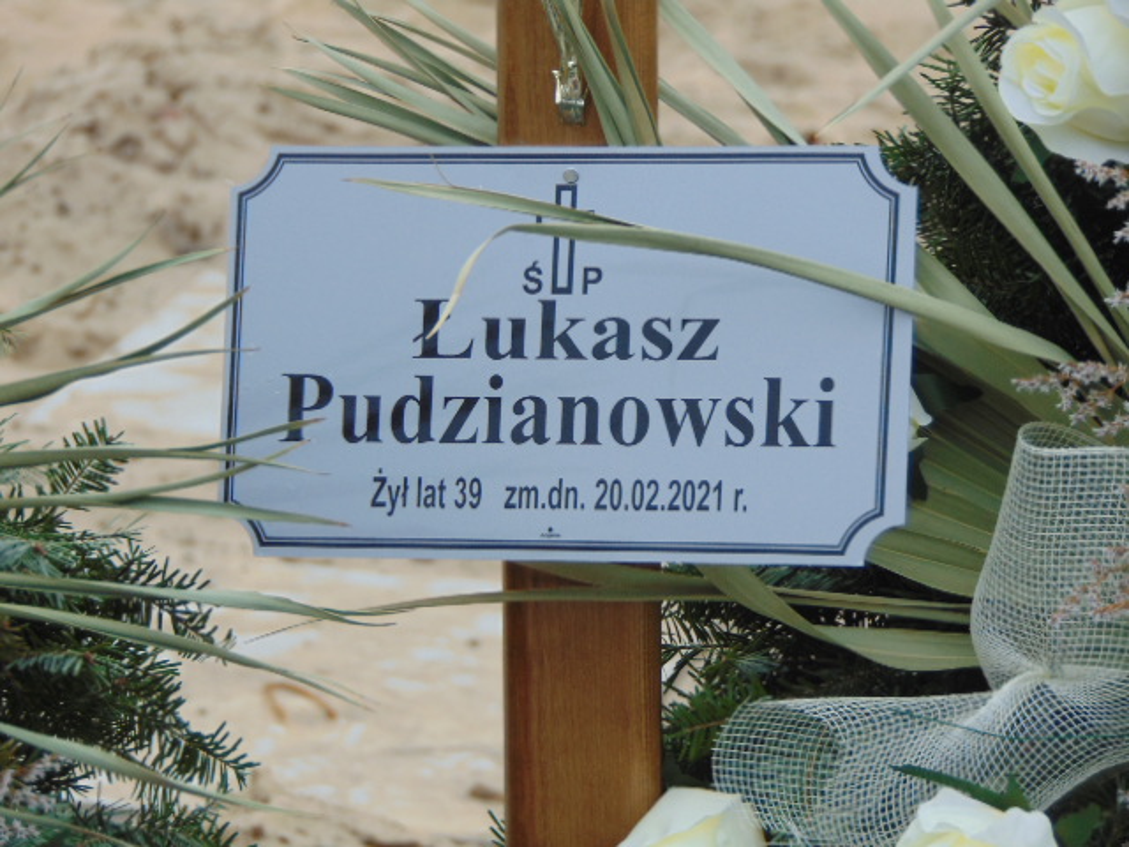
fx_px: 8154
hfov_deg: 7.9
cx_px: 564
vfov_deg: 5.9
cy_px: 424
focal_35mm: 250
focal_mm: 44.9
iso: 80
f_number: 4.1
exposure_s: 1/200
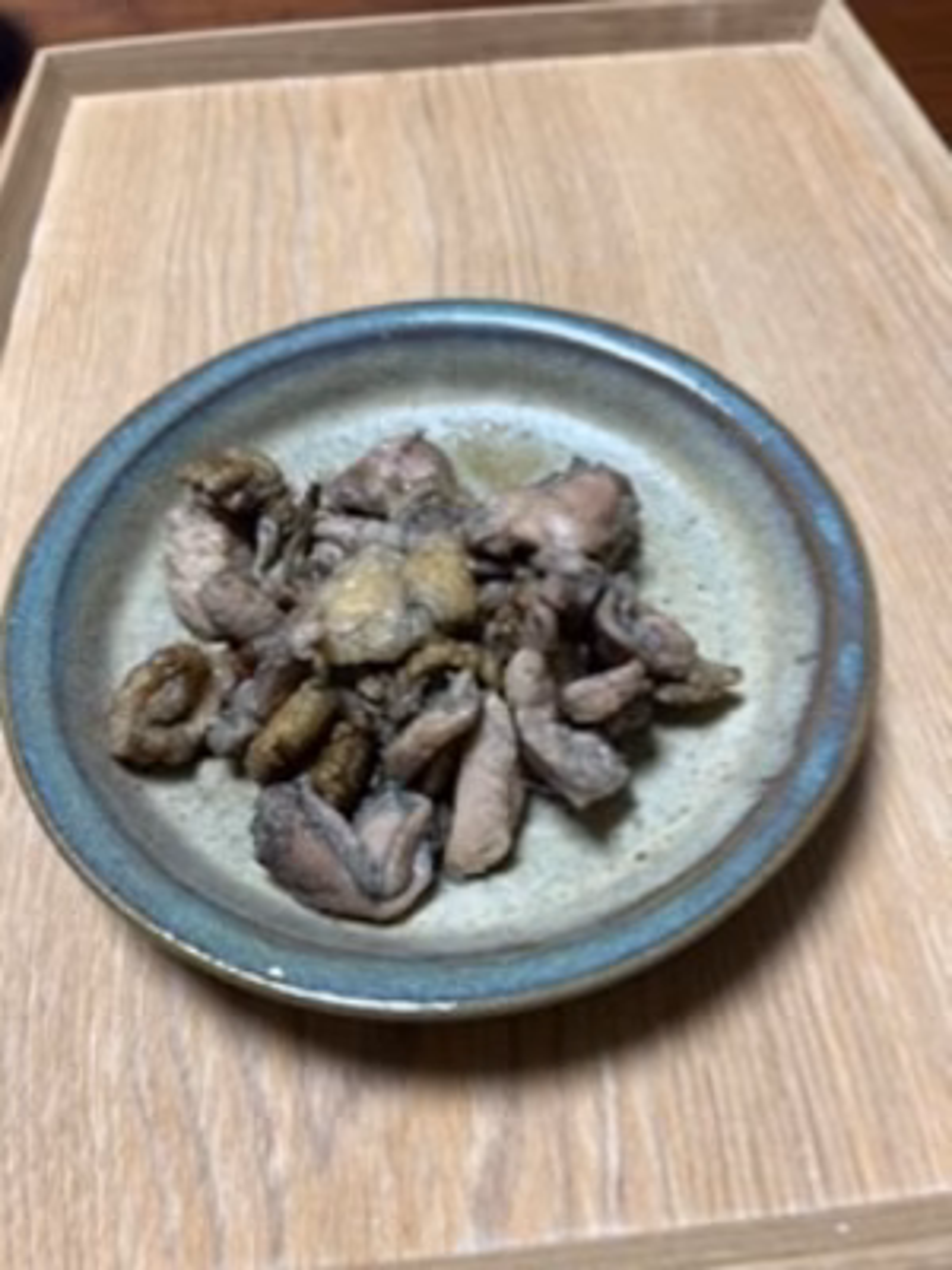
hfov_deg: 53.1
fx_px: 953
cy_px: 635
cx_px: 476
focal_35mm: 26
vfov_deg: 67.3
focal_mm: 5.1
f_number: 1.6
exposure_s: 1/105
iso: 100
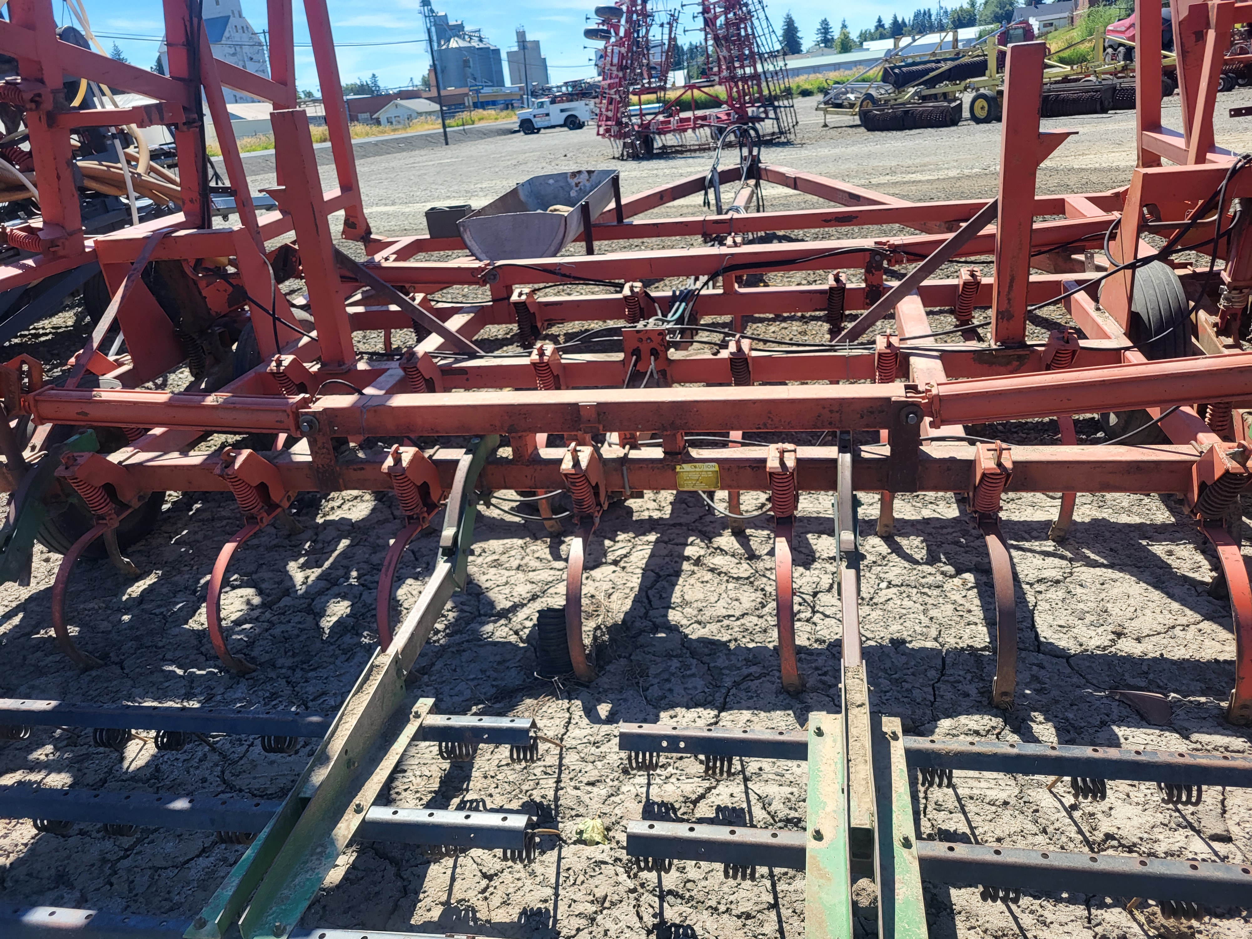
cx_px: 626
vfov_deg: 53.1
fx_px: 940
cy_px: 470
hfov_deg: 67.3
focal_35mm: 26
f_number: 1.8
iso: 40
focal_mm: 5.4
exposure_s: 1/1096
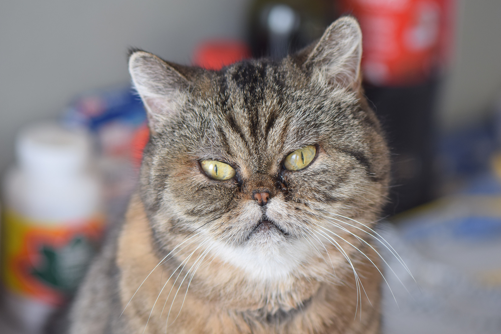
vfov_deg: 8.6
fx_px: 2220
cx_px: 251
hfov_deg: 12.9
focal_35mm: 160
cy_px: 167
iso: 400
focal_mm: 105
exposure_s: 1/250
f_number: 4
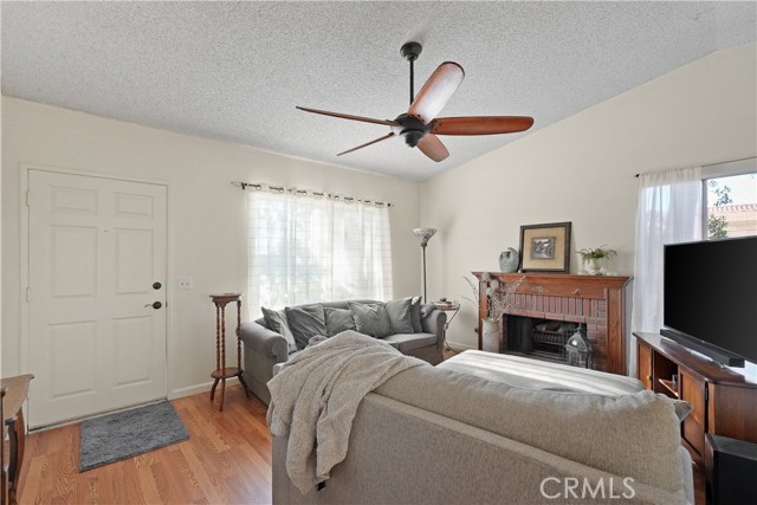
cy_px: 252
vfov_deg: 73.8
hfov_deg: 96.7
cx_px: 378
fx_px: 336
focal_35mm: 16
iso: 1600
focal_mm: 16
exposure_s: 1/15
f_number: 5
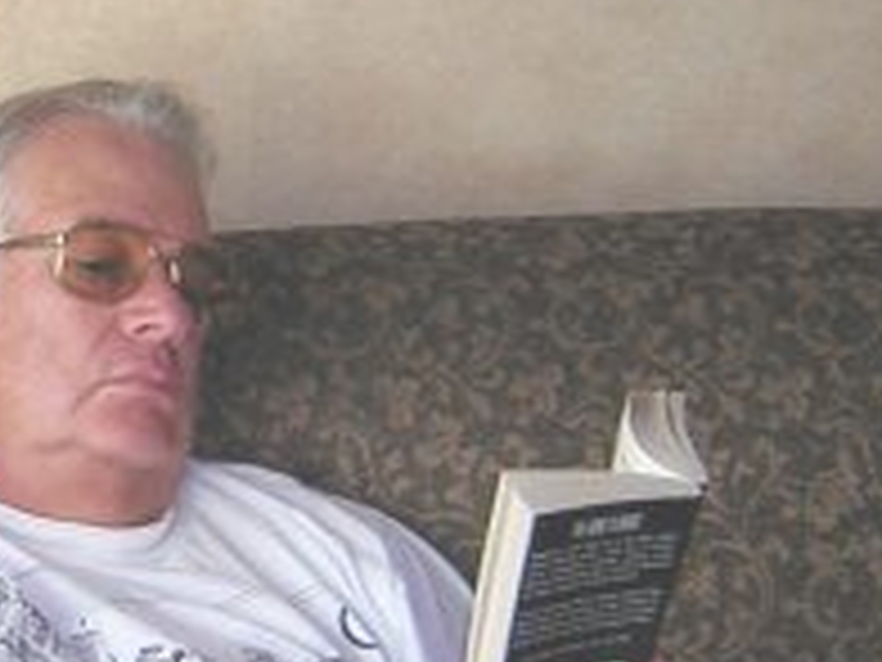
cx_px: -158
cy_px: 365
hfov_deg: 17.1
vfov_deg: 13.5
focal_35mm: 110
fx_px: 2803
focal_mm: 4.7
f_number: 2.6
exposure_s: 1/30
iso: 100
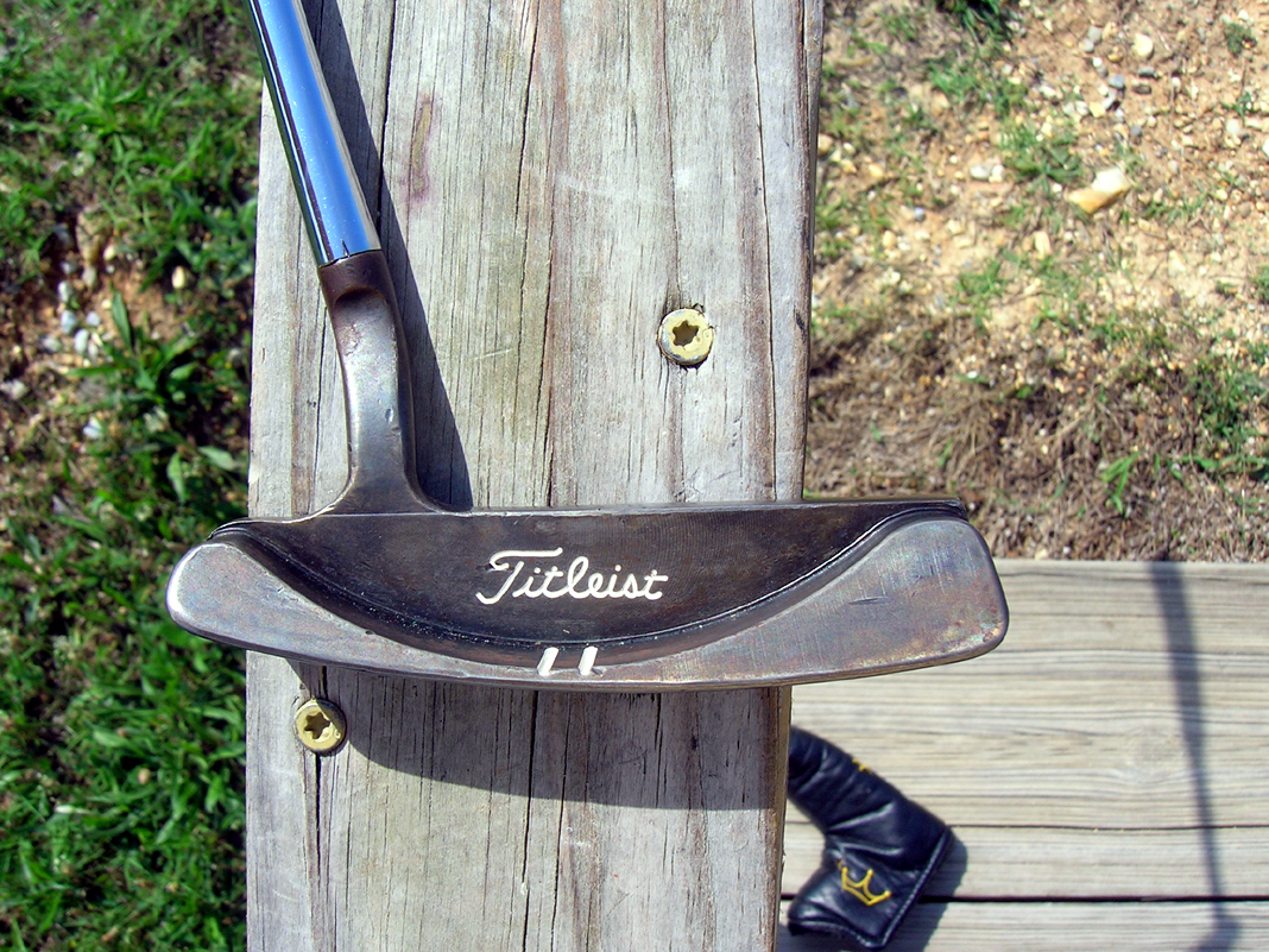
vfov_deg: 40.7
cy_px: 472
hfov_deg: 52.6
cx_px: 633
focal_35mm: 35
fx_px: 1283
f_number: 4.9
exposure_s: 1/306
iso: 50
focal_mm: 5.7
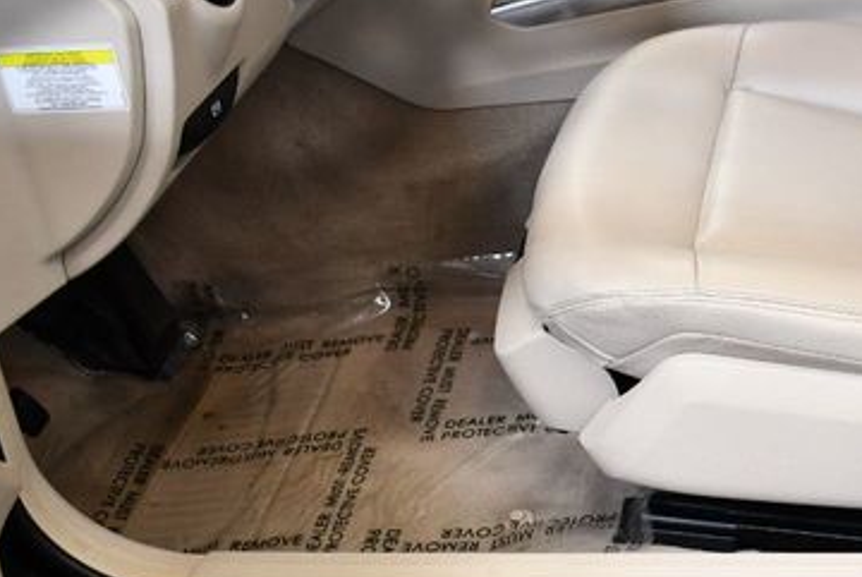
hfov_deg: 30.3
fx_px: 1534
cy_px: 506
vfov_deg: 20.9
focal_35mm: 64
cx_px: 740
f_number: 3.5
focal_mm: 18
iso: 1250
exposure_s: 1/125
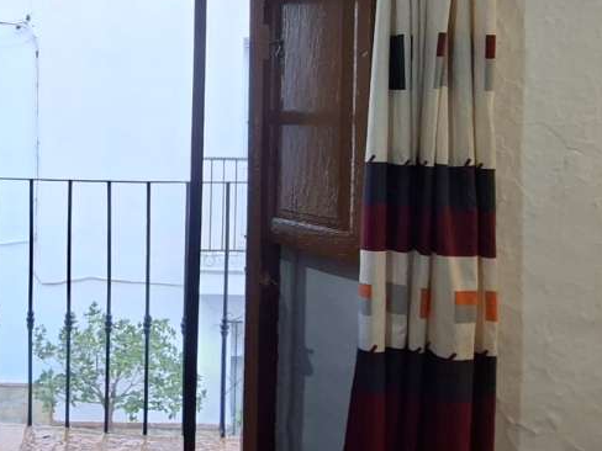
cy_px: 150
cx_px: 59
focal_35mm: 40
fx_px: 696
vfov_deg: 35.6
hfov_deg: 42.8
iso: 125
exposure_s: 1/50
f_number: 2.2
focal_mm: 1.74
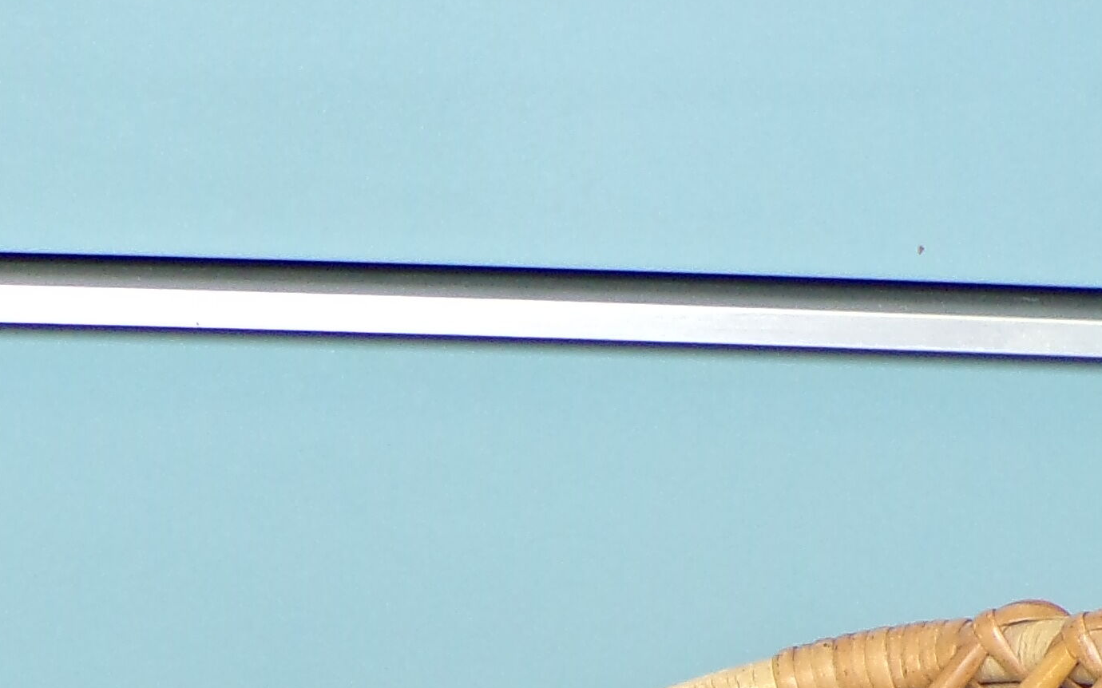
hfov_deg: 15.9
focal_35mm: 131
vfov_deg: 9.4
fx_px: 3934
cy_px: 1342
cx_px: 339
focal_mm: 6.6
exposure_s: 1/25
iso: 200
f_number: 3.3
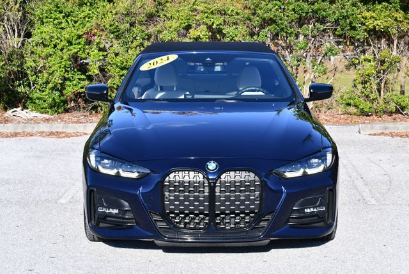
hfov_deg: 24.2
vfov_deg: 16.3
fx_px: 955
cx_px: 204
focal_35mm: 84
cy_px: 137
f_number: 7.1
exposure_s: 1/250
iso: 200
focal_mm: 42
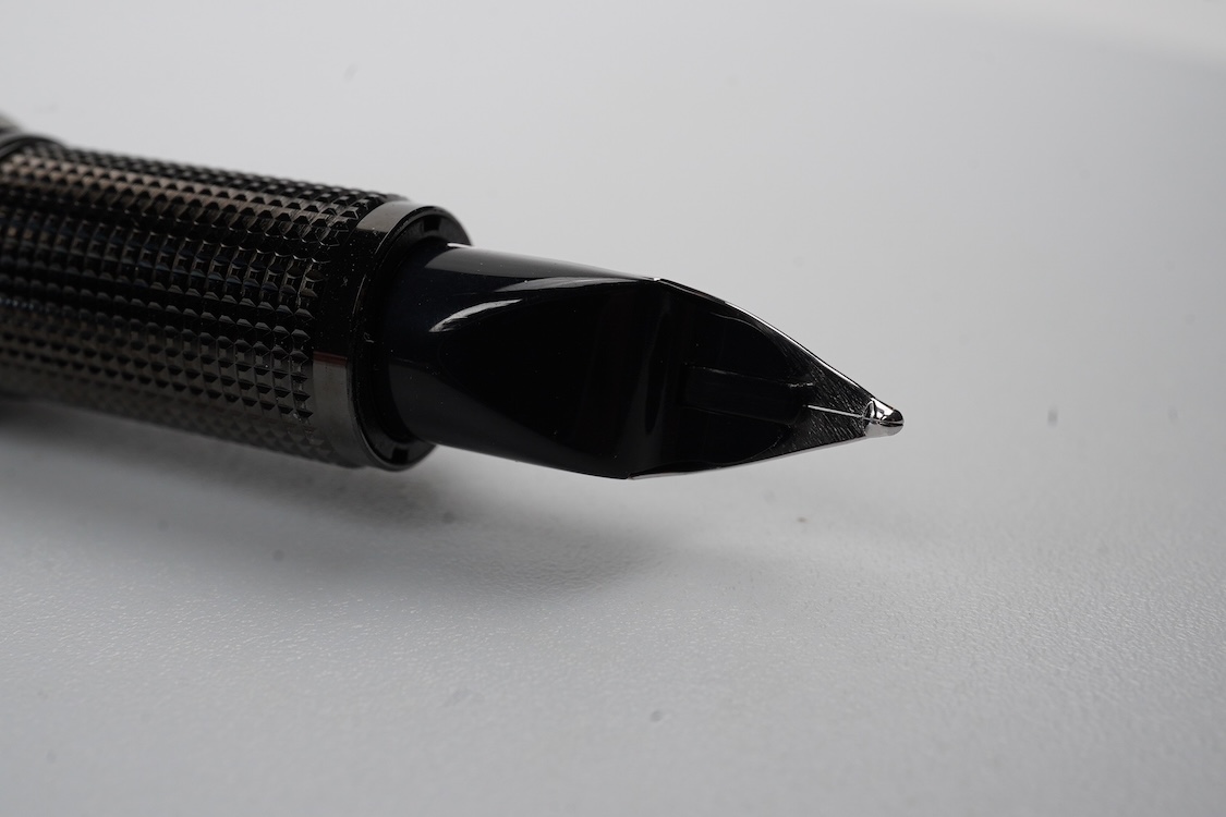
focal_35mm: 45
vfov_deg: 29.9
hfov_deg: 43.6
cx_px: 613
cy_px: 408
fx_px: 1532
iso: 400
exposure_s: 1/100
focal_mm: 30
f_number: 22
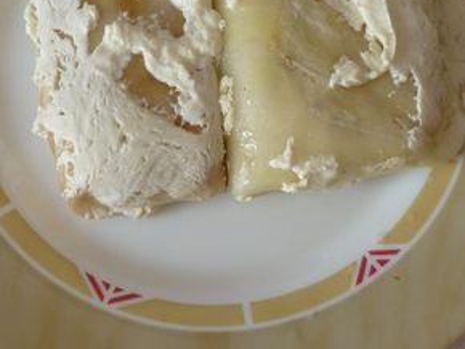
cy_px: 112
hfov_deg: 26.3
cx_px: 214
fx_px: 995
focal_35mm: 74
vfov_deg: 19.9
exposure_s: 1/50
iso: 80
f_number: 2.8
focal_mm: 5.5
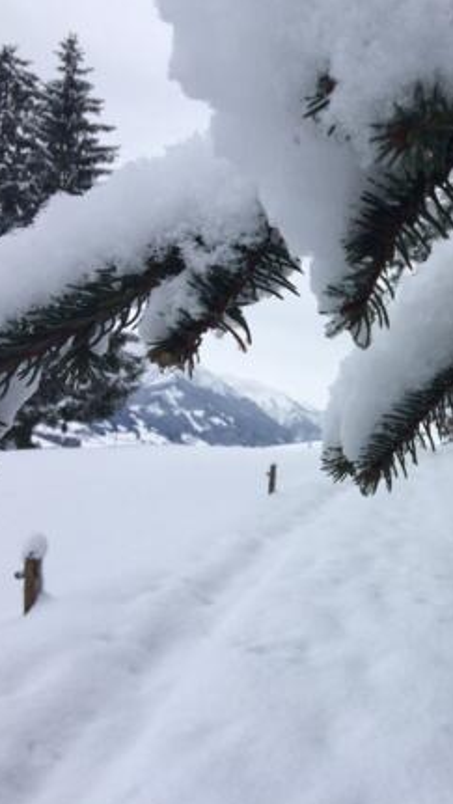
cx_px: 445
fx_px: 917
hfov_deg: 26.4
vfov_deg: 47.3
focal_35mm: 43
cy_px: 403
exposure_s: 1/1786
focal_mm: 4.15
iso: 32
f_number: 2.2
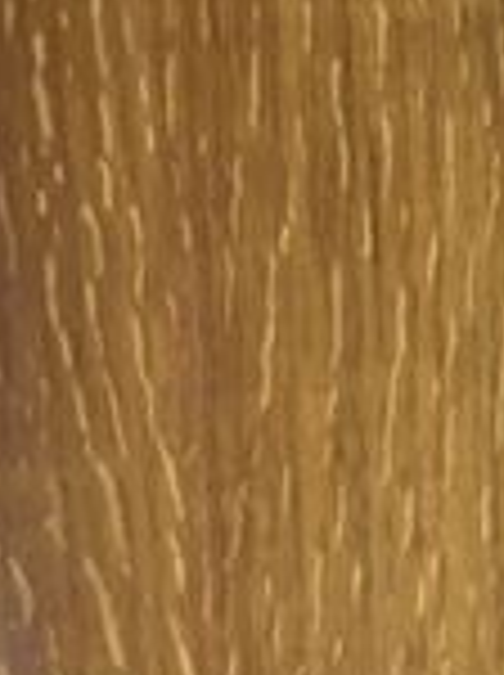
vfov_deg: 15.8
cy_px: 522
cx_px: 644
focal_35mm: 124
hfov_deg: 11.6
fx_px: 2414
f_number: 2.2
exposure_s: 1/33
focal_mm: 4.15
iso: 80
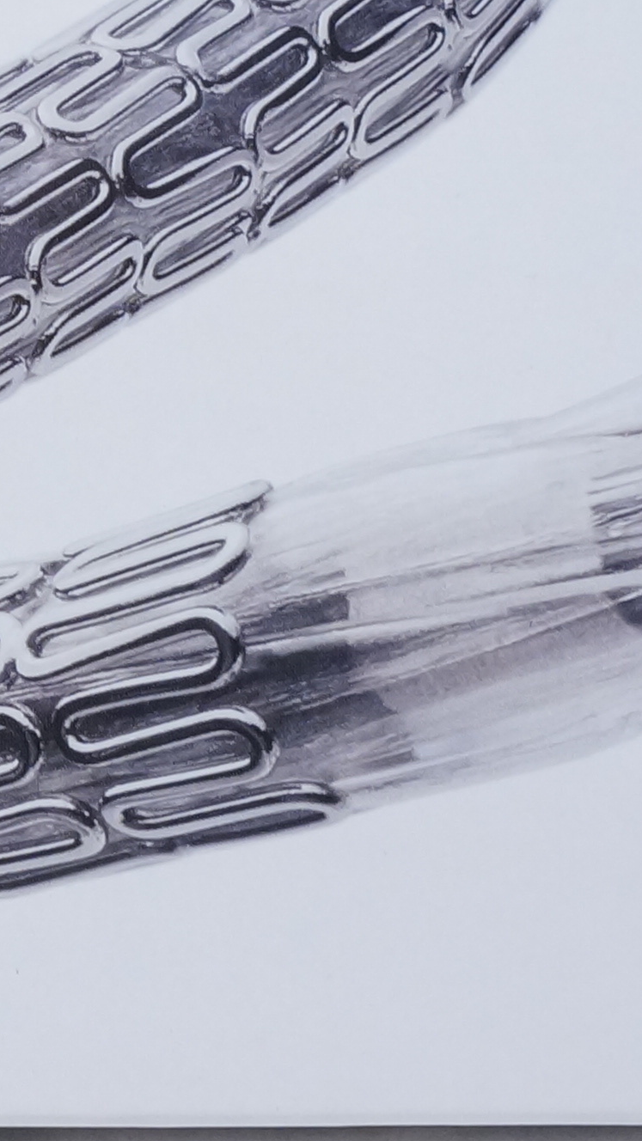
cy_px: -11
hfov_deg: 9.6
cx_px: -425
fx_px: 3690
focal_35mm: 122
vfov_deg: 17.2
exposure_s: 1/80
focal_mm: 21
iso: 800
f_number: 5.6
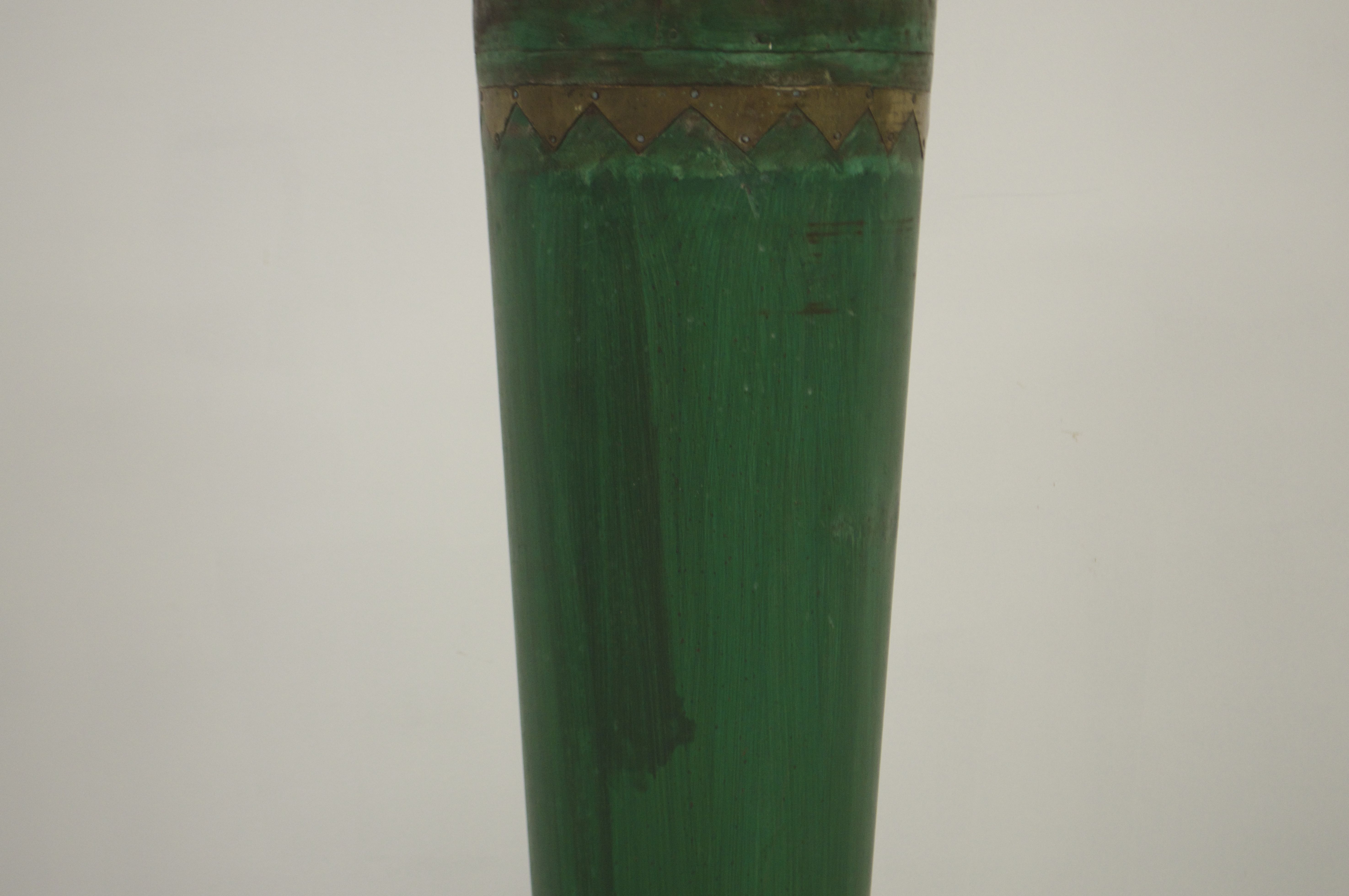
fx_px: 2696
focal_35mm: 72
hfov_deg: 28.1
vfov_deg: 18.9
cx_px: 674
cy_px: 448
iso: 560
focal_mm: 48
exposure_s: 1/15
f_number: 5.3
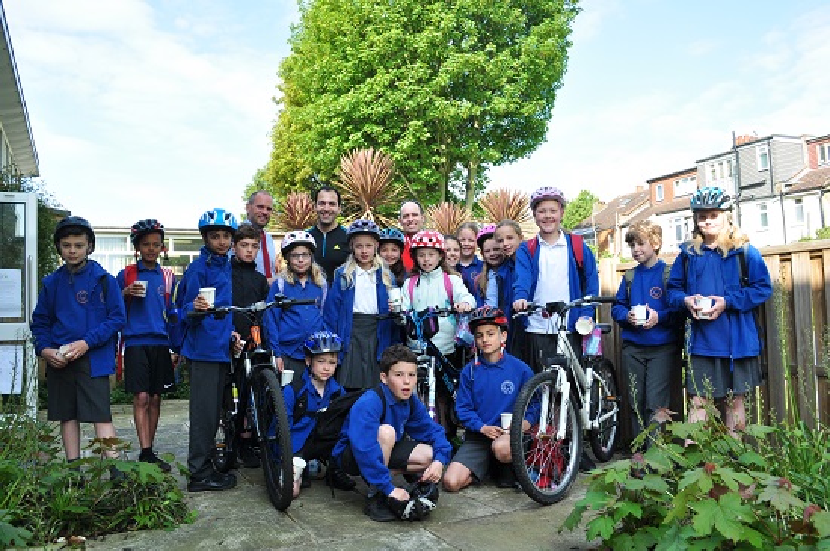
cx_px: 415
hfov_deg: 62.0
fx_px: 691
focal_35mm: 30
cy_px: 276
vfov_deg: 43.5
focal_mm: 20
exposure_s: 1/125
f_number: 9
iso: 200
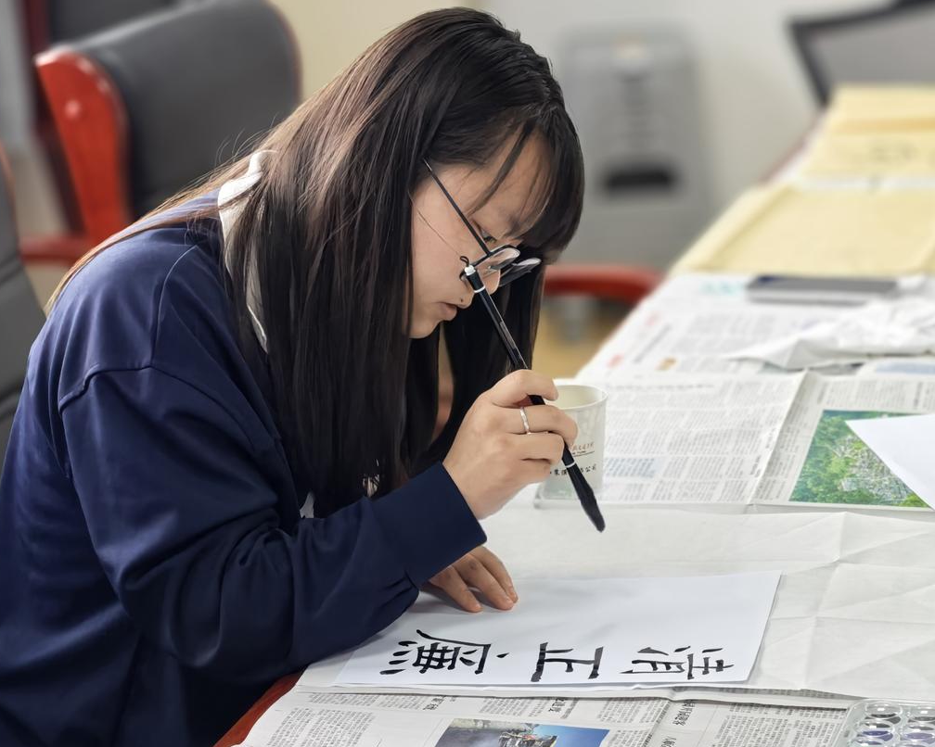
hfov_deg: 21.0
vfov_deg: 16.9
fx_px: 2518
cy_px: 374
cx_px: 487
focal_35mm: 91
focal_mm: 6.98
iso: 200
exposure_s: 1/482
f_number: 1.4
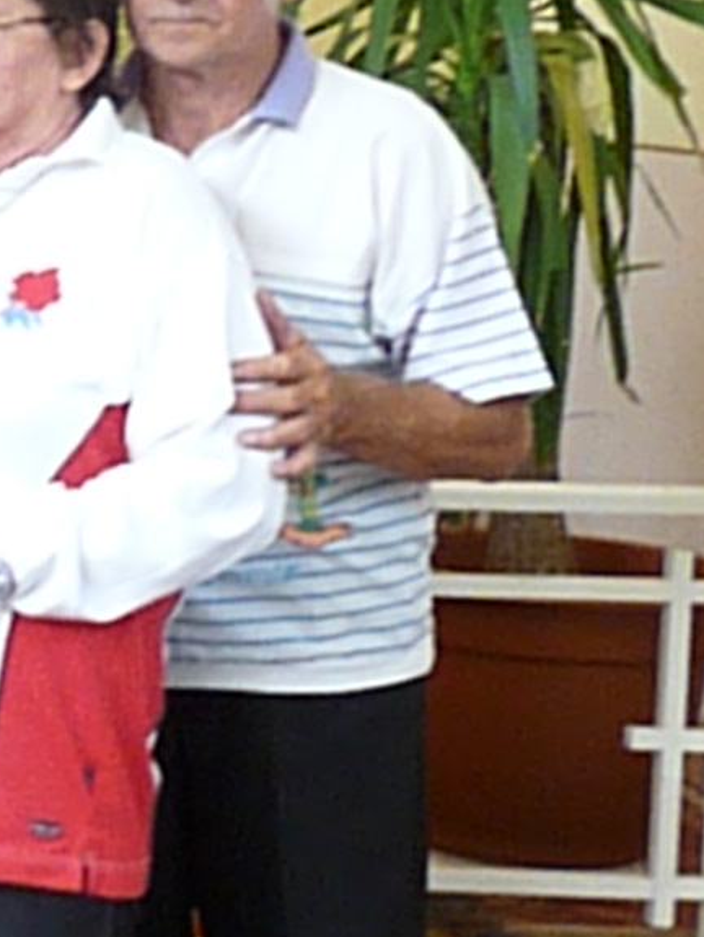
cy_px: 297
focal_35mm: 121
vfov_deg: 16.2
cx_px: -913
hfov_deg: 10.7
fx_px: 3277
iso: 800
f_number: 3
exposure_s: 1/40
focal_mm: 6
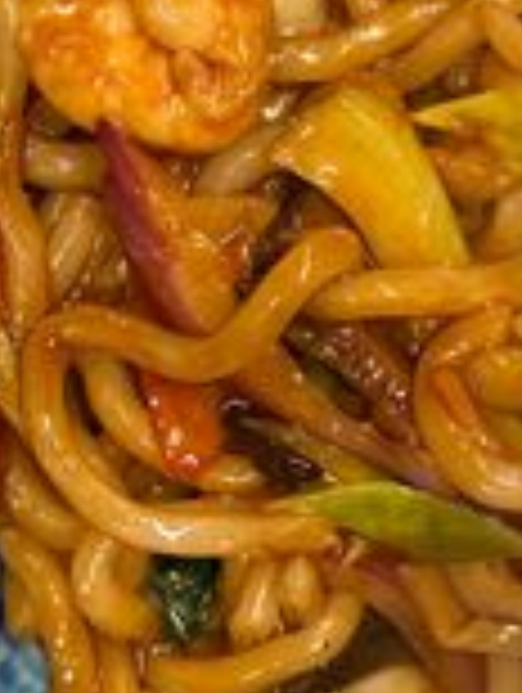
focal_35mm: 72
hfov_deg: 20.4
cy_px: 324
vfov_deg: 27.0
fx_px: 1444
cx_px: 378
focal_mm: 5.7
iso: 80
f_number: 1.5
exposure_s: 1/50
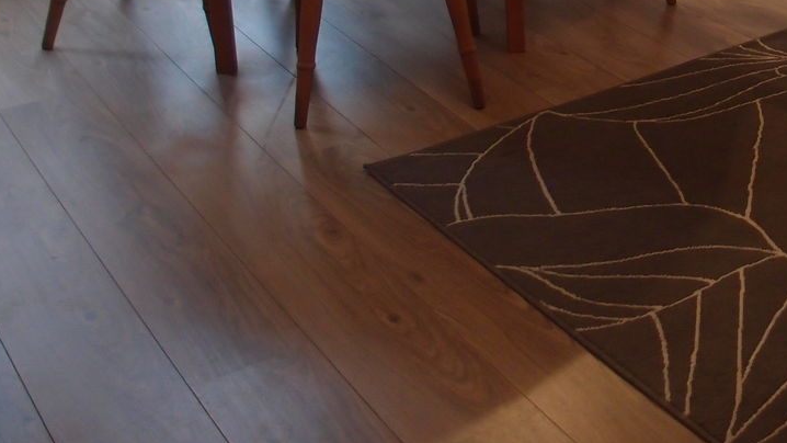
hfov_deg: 28.1
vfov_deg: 16.5
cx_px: 871
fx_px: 1419
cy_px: -177
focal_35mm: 68
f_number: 1.8
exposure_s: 1/40
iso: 200
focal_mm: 6
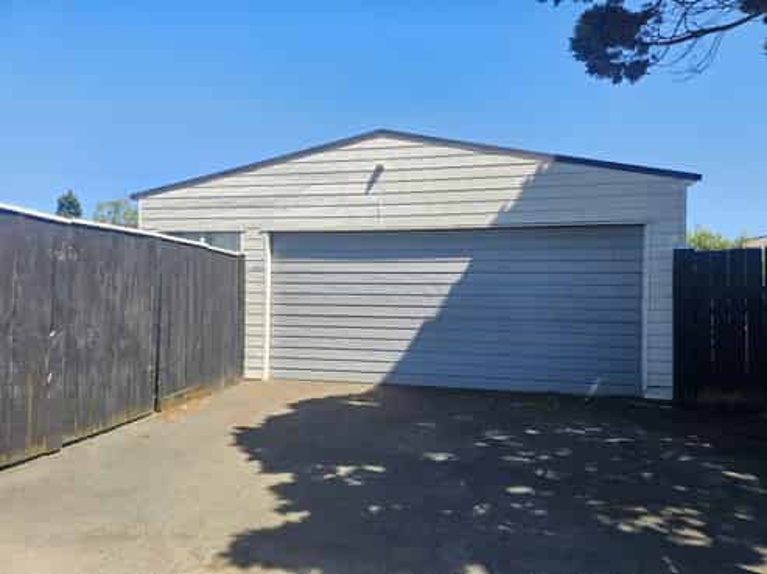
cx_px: 384
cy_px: 287
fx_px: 509
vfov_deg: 58.8
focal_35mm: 23
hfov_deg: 74.0
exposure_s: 1/451
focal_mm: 6.3
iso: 20
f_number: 1.7
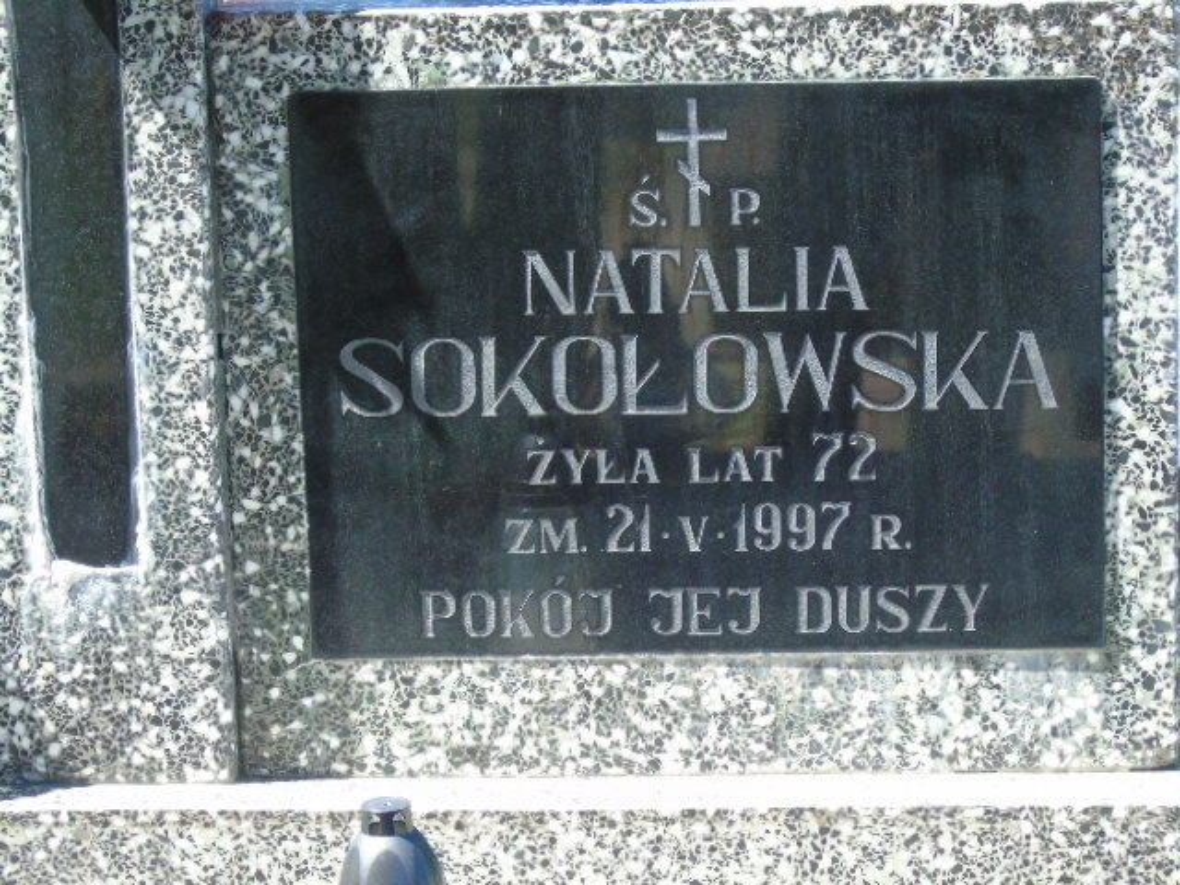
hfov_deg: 13.9
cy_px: 442
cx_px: 590
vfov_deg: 10.4
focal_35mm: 142
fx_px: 4841
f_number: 4.7
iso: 200
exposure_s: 1/125
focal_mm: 25
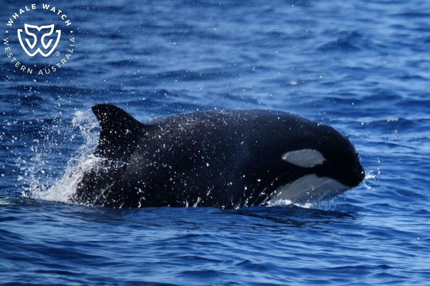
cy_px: 143
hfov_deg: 3.4
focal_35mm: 600
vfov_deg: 2.3
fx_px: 7165
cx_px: 215
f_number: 6.3
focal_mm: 600
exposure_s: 1/8000
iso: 1400
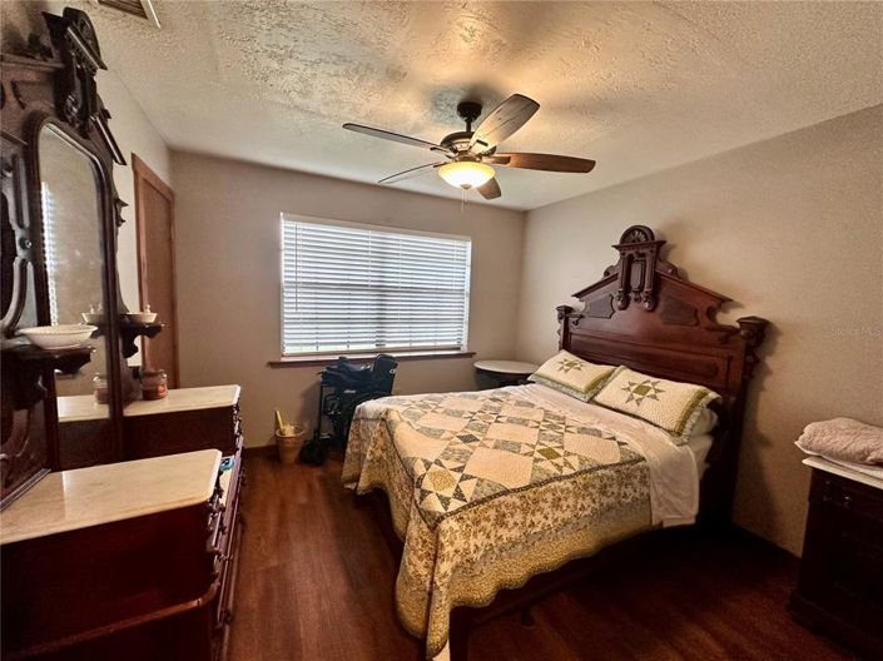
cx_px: 442
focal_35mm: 14
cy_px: 330
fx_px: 357
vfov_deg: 85.6
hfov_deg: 102.1
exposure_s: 1/60
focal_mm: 2.22
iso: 200
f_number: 2.2
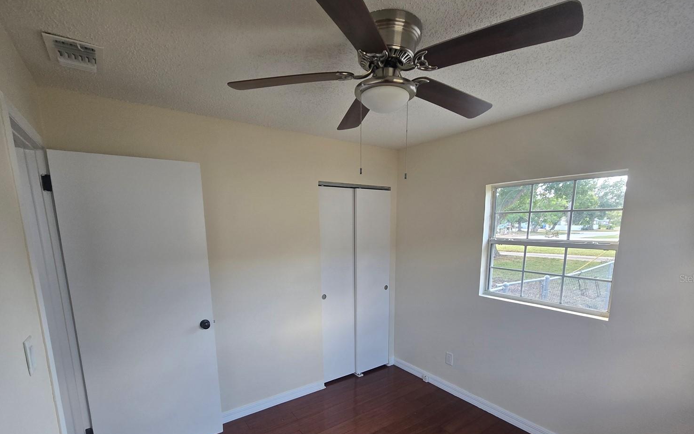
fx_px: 284
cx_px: 347
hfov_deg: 101.5
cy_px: 278
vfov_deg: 73.2
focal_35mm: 15
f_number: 2.2
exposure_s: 1/60
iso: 125
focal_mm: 2.2
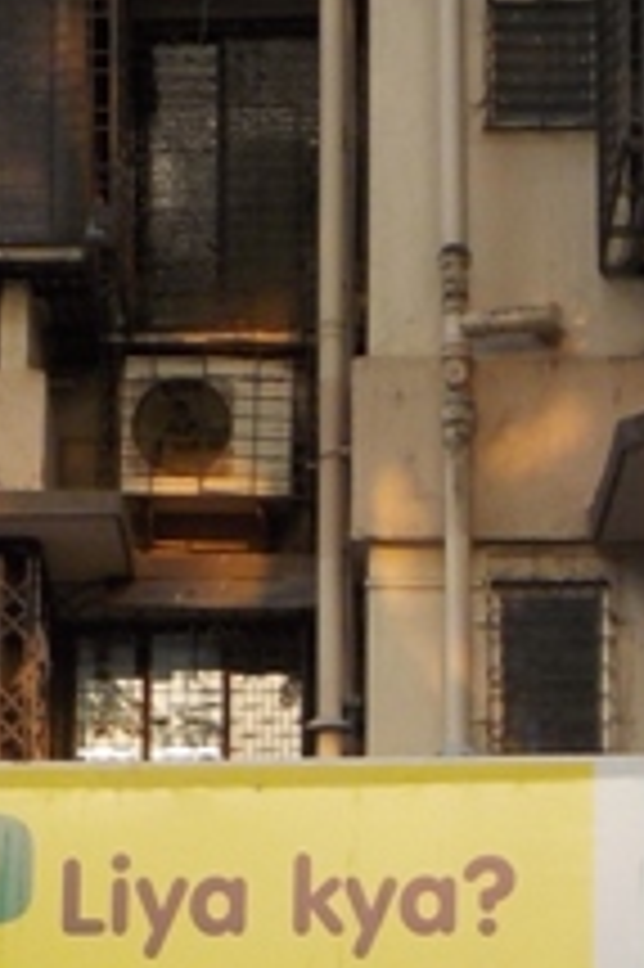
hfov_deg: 9.3
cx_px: 153
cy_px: 1189
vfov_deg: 13.6
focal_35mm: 147
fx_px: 3951
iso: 125
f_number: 3.7
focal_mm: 5.2
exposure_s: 1/100
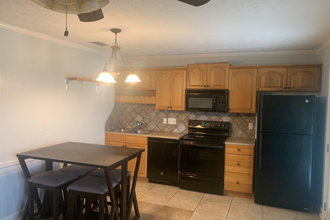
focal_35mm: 28
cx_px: 162
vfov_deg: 46.4
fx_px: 257
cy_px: 108
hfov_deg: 65.5
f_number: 1.8
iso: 125
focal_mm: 4.25
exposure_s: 1/60
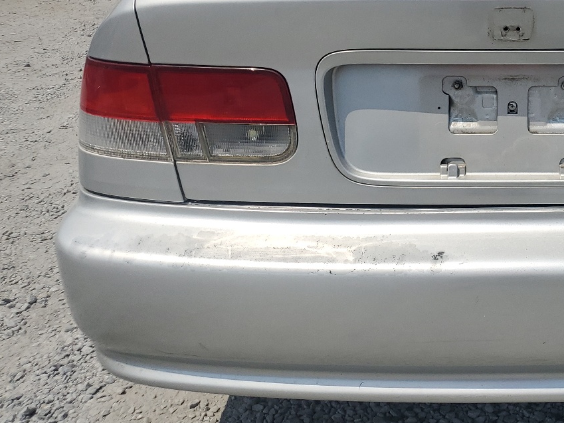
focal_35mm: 49
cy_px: 112
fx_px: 798
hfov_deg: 36.3
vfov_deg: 29.3
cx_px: 517
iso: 50
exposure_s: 1/10000
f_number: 1.5
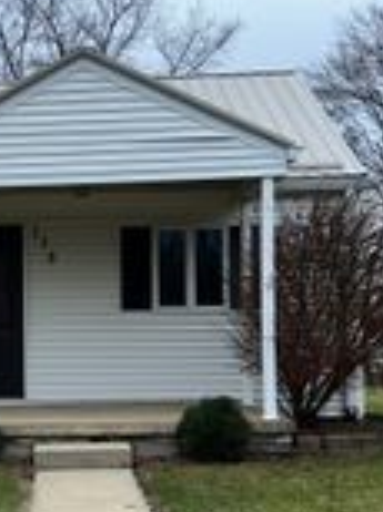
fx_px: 1154
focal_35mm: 78
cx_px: -20
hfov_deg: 18.3
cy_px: 304
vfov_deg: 25.0
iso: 100
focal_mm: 6.86
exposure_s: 1/2028
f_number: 1.78
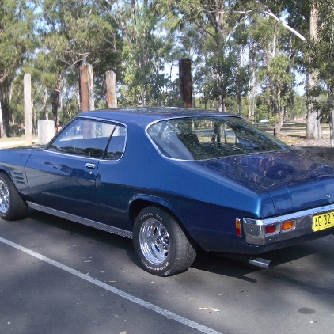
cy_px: 153
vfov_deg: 31.1
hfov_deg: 31.0
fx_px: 600
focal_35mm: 55
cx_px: 135
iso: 50
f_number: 2.8
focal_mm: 6.8
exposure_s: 1/400
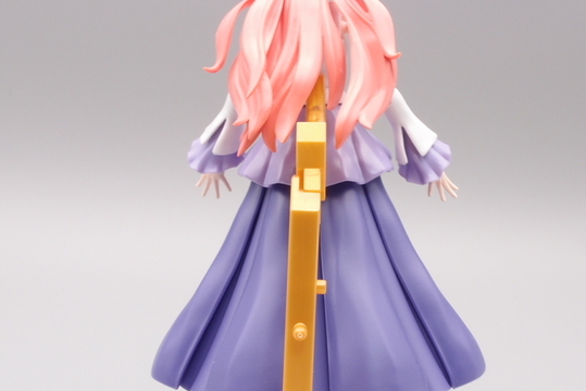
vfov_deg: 19.2
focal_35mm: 71
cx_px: 306
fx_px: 1155
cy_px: 200
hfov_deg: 28.5
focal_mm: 9.87
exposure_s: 1/5
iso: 100
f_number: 8
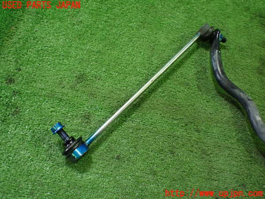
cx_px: 132
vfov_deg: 46.8
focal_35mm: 30
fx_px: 230
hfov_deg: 60.0
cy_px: 100
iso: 800
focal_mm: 5.4
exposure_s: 1/125
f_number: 2.3
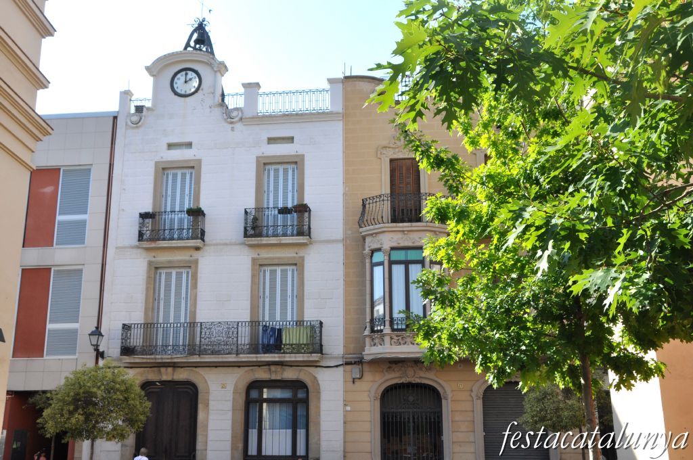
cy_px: 230
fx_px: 750
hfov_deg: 49.6
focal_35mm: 39
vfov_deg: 34.1
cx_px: 346
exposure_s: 1/400
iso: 500
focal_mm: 26
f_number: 10
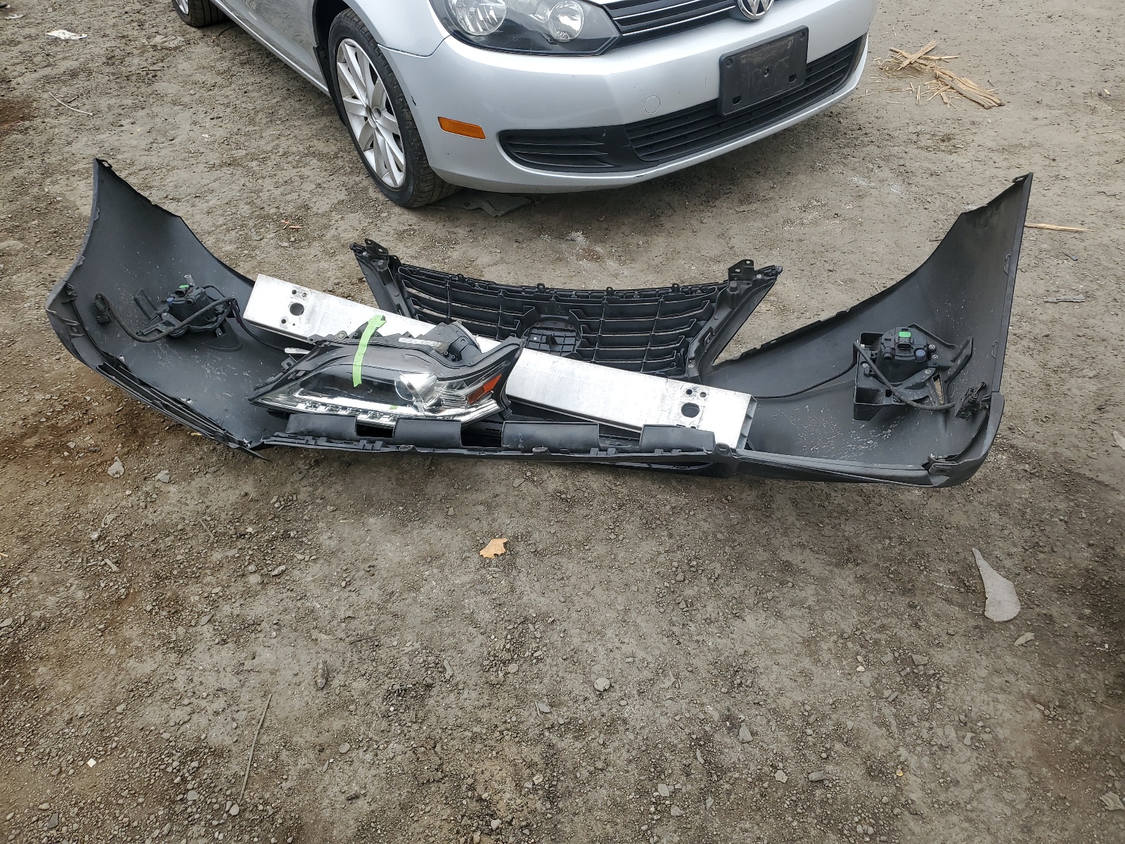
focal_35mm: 26
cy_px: 422
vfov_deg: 53.1
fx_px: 845
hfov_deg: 67.3
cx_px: 562
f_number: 1.5
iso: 50
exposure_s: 1/1250
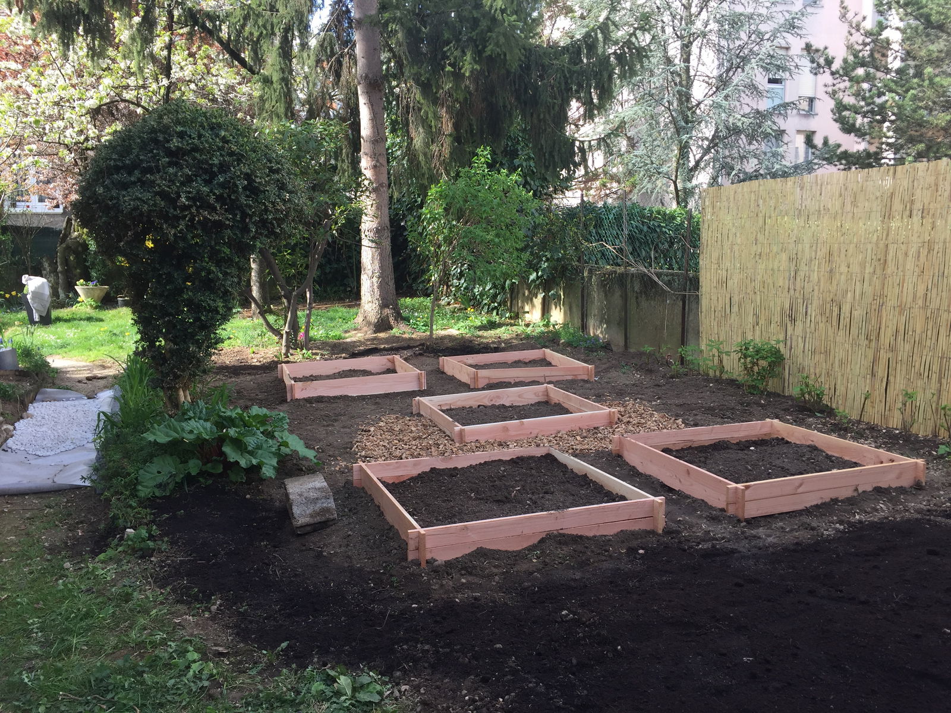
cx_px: 476
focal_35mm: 29
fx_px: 797
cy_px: 356
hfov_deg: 61.7
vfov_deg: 48.2
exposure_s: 1/235
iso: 32
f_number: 2.2
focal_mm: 4.15
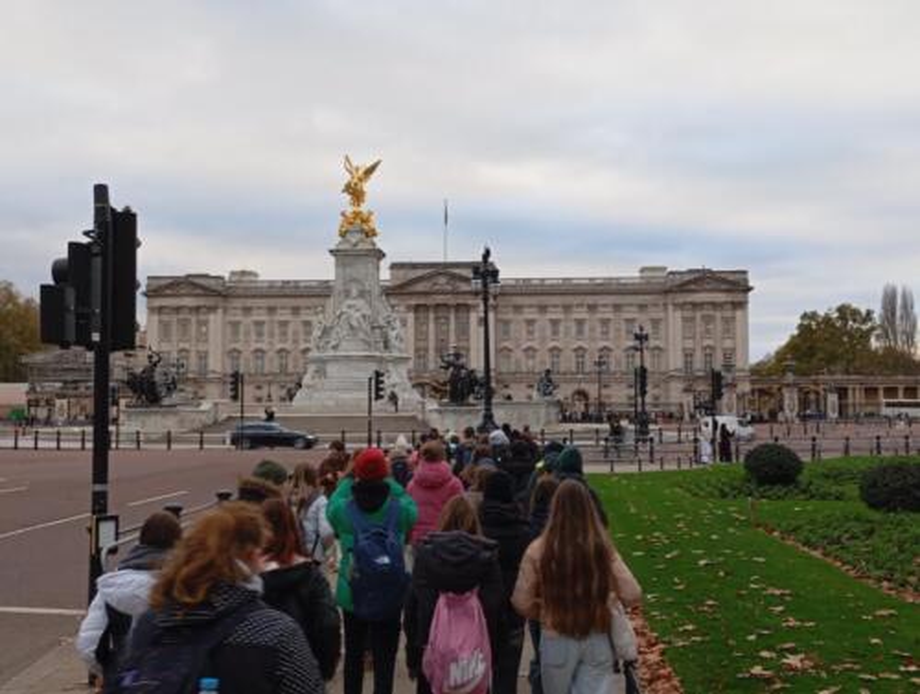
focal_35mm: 40
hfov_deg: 46.7
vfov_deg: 36.1
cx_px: 460
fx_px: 1065
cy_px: 347
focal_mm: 4.27
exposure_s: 1/50
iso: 140
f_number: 1.8
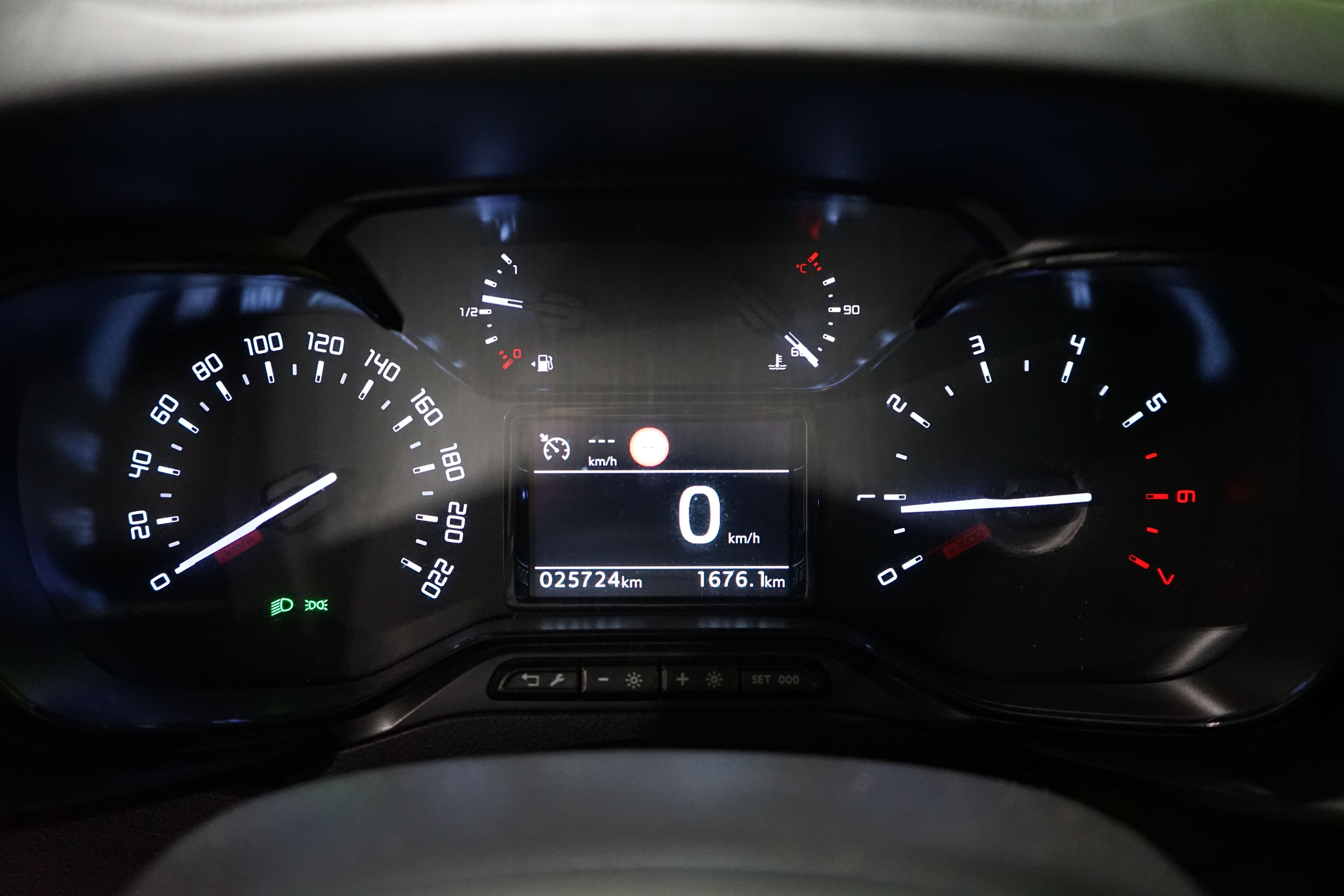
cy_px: 448
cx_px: 672
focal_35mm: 32
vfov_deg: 41.1
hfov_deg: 58.7
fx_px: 1195
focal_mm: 32
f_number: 4
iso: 5000
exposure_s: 1/60
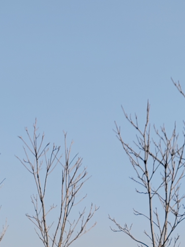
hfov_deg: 15.6
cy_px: 379
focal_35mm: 93
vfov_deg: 18.5
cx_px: 5
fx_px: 663
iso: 100
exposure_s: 1/460
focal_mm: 6.14
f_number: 1.8
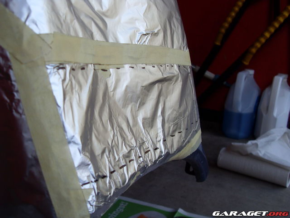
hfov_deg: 50.1
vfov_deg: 38.7
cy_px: 109
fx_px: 310
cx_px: 145
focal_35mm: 37
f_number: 2.8
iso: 80
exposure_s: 1/350
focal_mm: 6.3
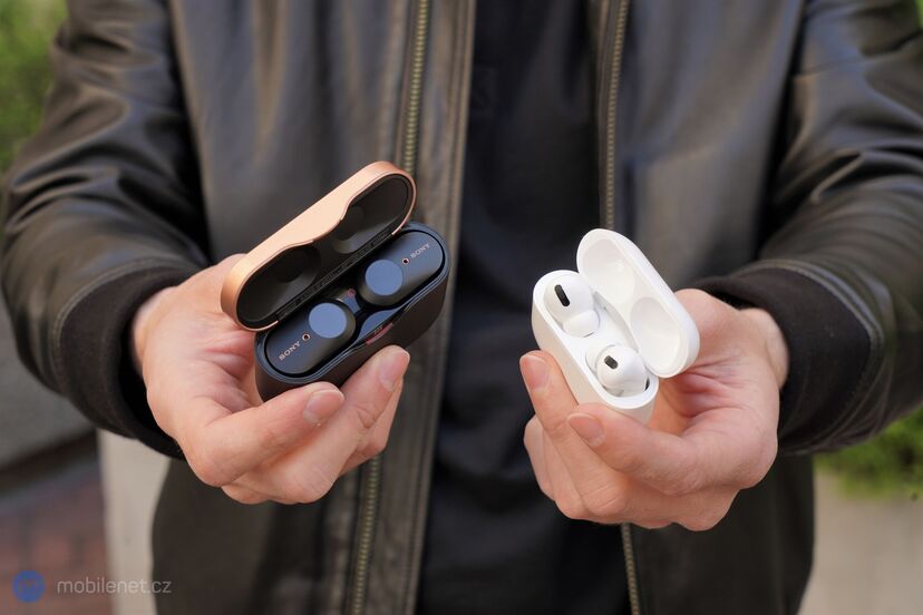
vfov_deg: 19.5
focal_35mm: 70
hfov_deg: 28.8
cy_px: 308
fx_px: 1795
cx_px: 462
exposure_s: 1/200
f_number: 9
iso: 400
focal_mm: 70
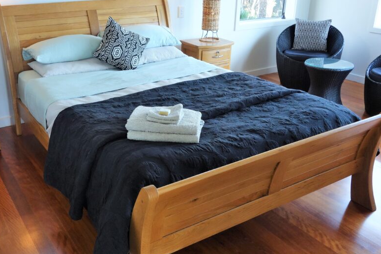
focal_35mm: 37
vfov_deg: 35.9
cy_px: 113
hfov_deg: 51.5
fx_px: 392
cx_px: 152
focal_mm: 10.4
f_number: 7.1
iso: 500
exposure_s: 1/30
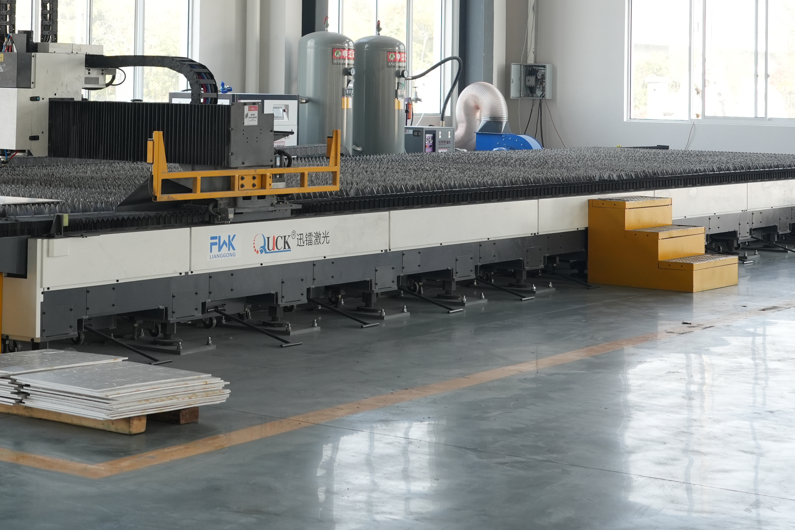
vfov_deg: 17.2
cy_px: 34
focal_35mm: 78
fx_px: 1722
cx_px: 177
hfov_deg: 25.6
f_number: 7.1
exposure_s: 1/100
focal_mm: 38
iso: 640
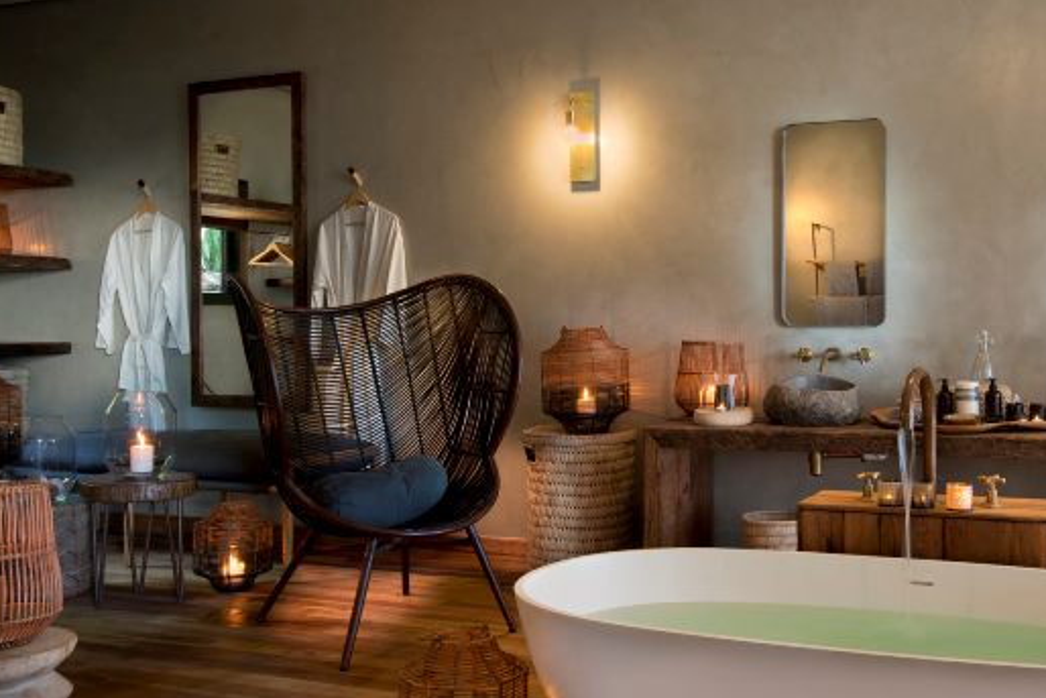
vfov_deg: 35.1
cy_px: 333
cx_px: 716
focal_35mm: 38
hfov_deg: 49.6
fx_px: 1104
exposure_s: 1
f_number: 9.5
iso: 200
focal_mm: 23
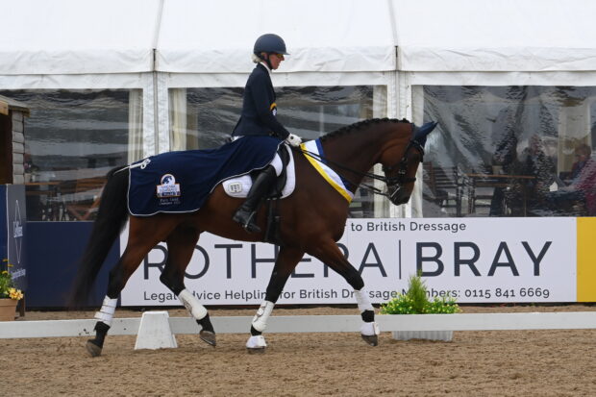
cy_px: 198
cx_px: 298
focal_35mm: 175
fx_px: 2896
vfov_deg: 7.8
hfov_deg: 11.7
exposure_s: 1/640
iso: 2000
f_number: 16
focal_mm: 175
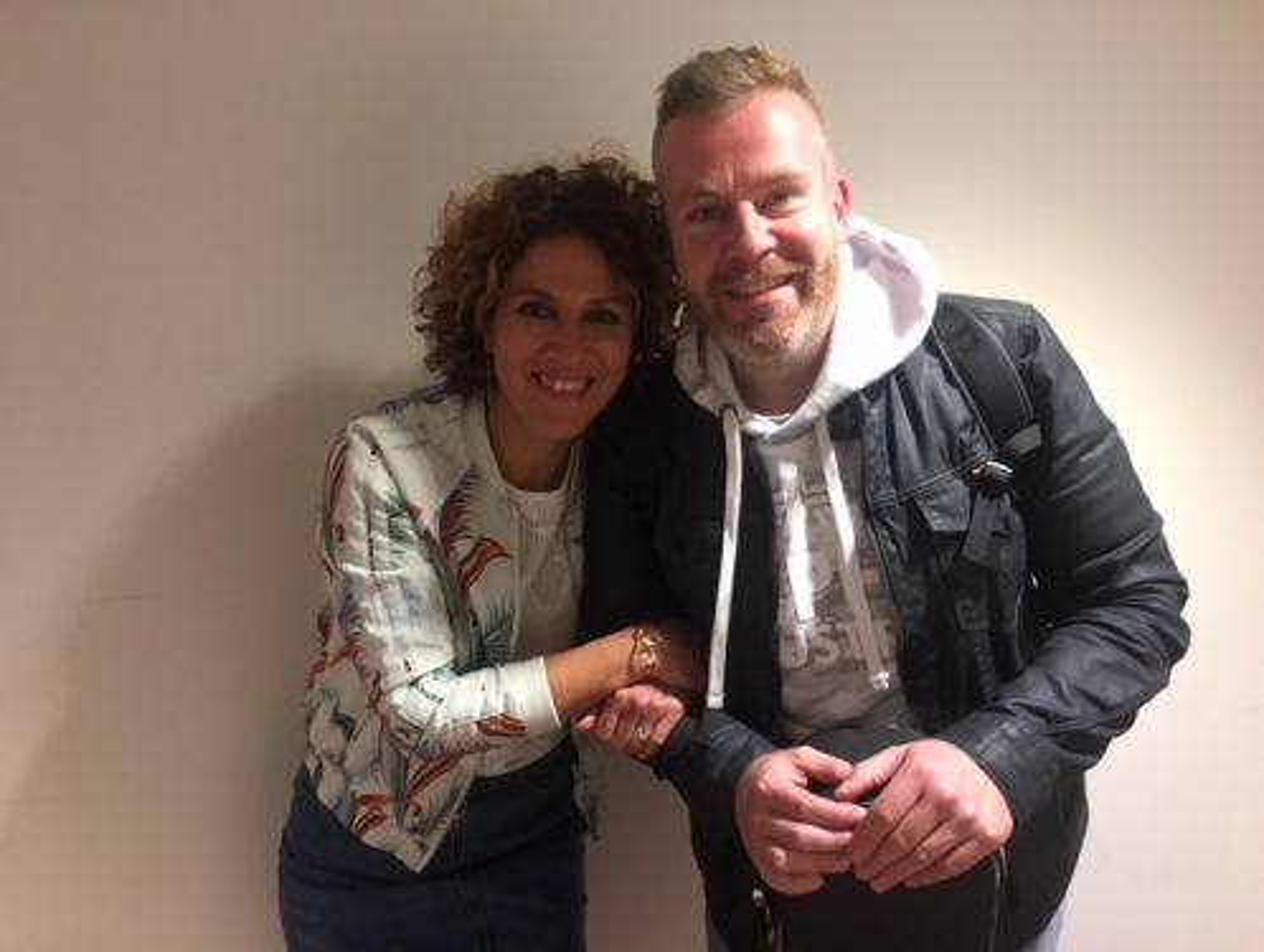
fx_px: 1060
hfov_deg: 61.6
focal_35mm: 29
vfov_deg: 48.3
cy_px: 476
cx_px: 632
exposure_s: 1/33
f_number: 2.2
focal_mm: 4.15
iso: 160
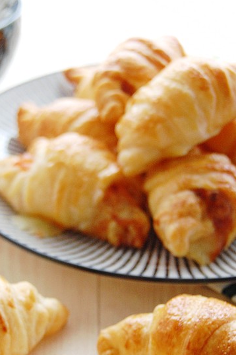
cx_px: 91
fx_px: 1044
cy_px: 210
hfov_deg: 12.9
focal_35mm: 106
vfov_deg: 19.3
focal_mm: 38
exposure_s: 1/20
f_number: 5
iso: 800
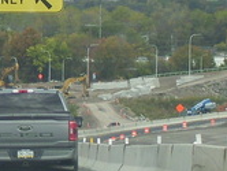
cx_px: -3
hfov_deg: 4.7
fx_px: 2752
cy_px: 18
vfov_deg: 3.6
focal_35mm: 419
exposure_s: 1/400
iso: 80
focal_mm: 14.3
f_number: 4.3
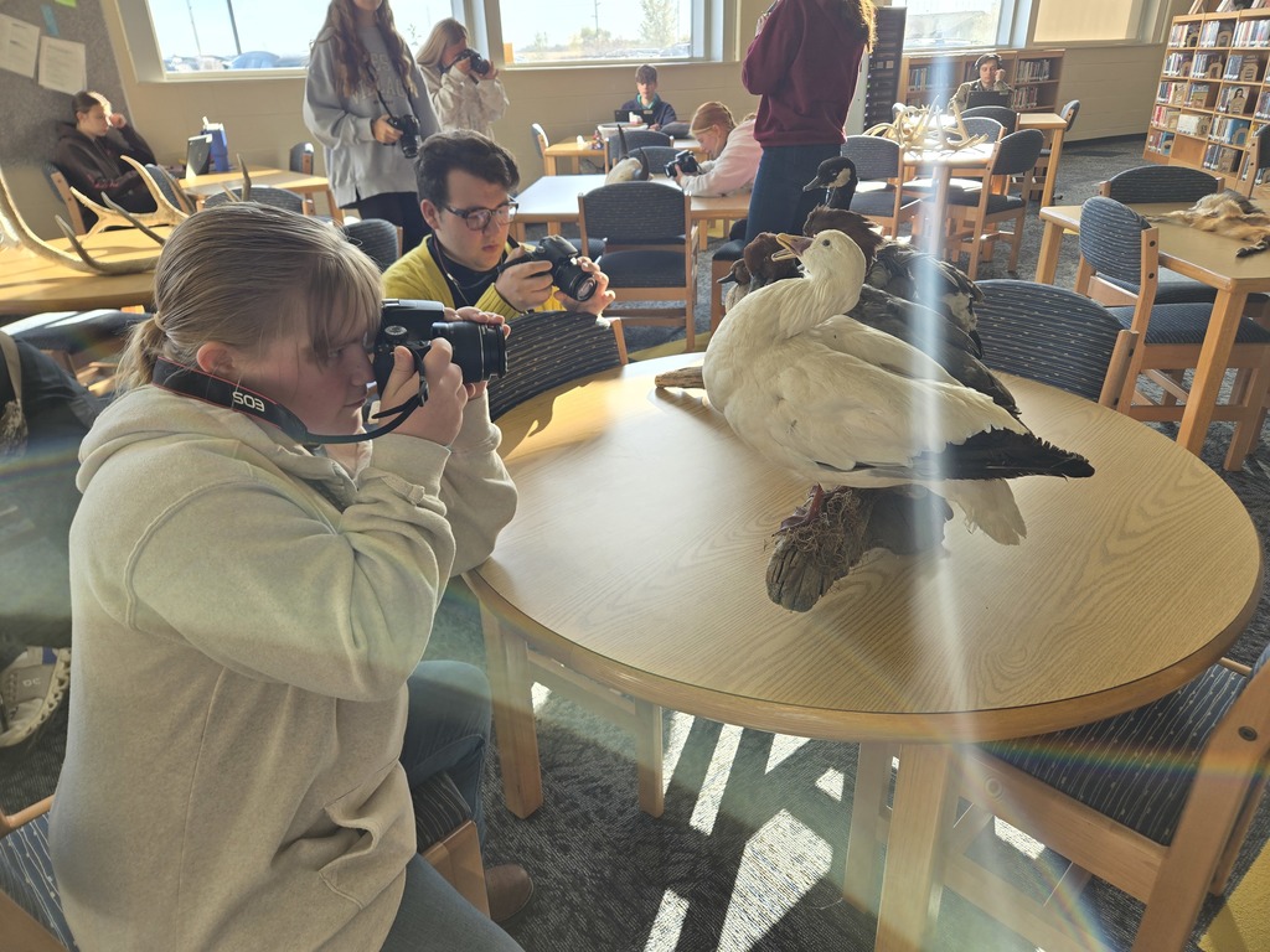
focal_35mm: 23
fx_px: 844
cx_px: 635
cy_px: 476
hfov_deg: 73.9
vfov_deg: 58.9
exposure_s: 1/180
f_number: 1.8
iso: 25
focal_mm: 5.4
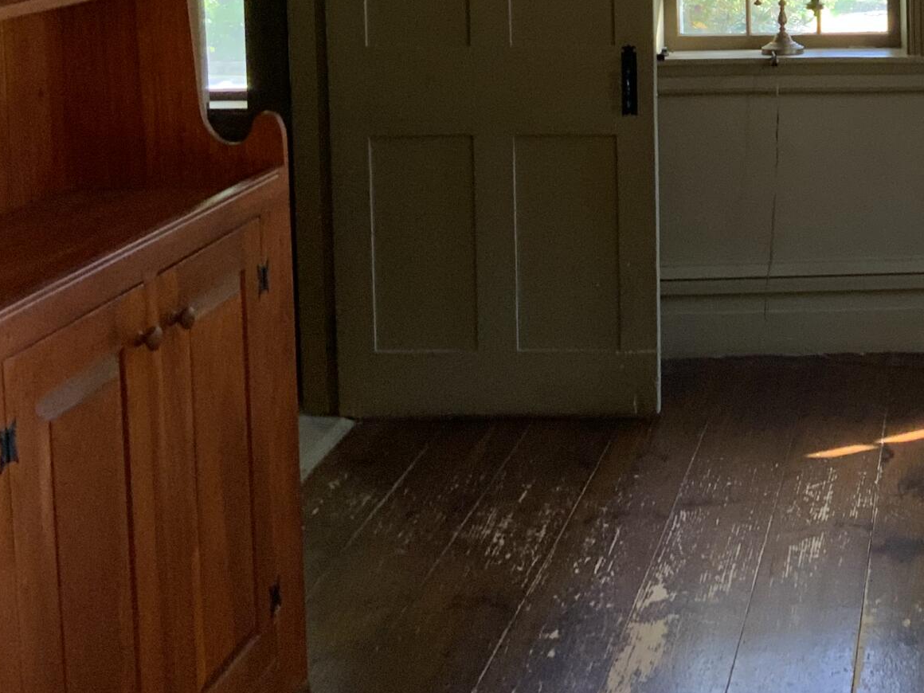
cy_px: -38
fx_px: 2002
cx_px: 997
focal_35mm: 75
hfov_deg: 24.4
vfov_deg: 19.0
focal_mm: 3
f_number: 1.8
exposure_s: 1/60
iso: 100
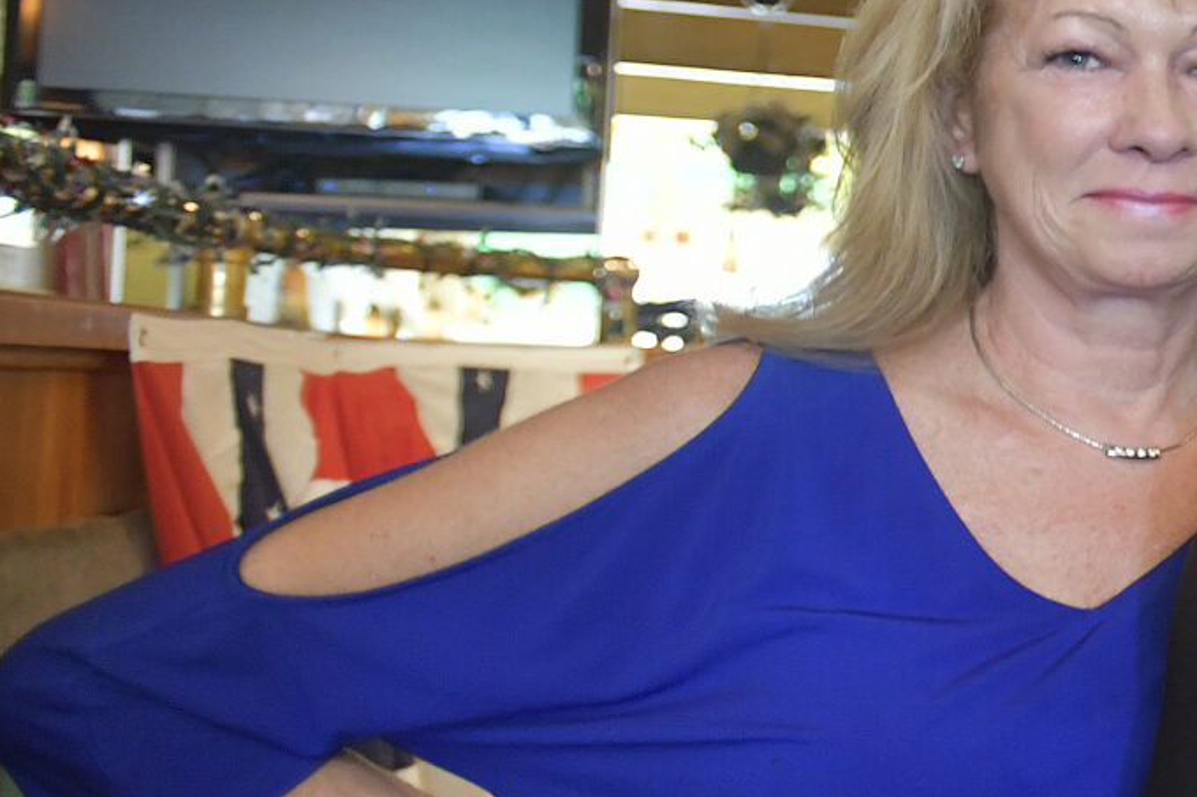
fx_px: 2127
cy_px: 274
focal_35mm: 64
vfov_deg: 21.2
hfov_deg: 21.1
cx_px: 2155
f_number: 2.8
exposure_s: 1/15
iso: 1250
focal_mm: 17
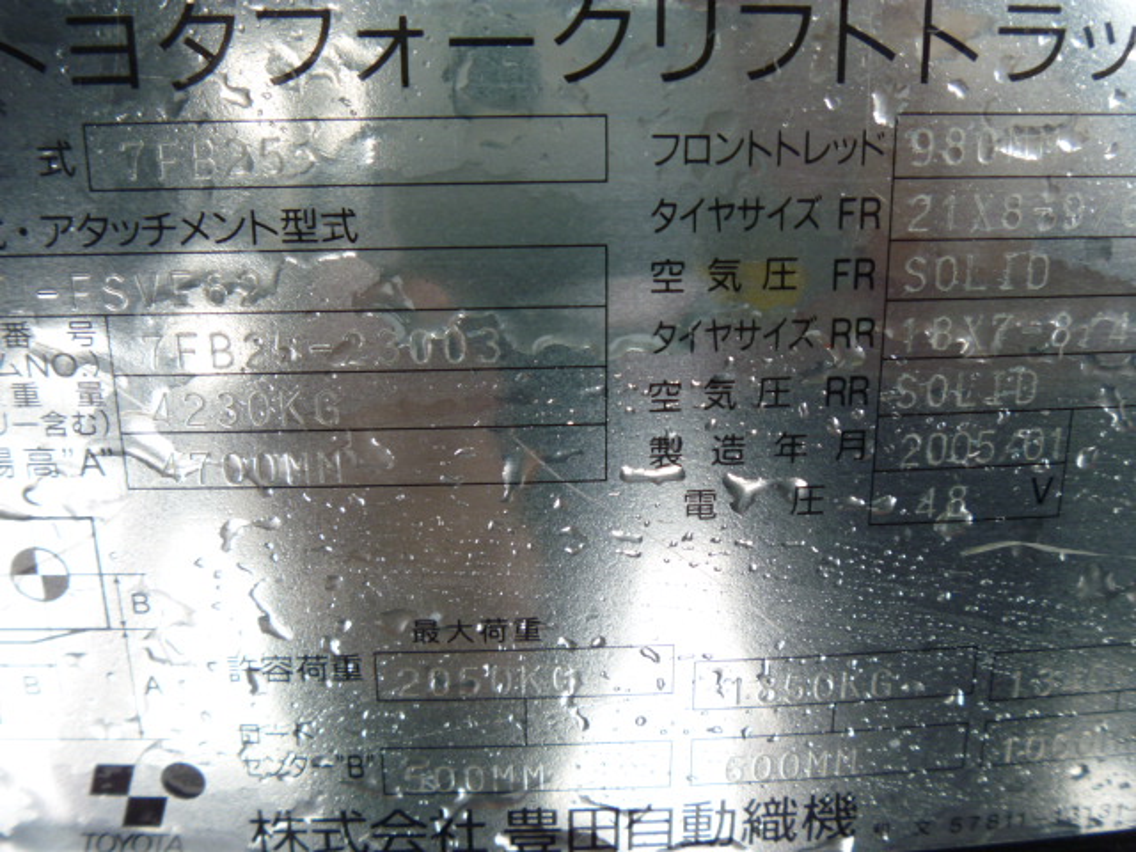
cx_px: 568
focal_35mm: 35
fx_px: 1149
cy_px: 426
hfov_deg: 52.6
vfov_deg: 40.7
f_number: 3.5
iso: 100
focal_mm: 6.3
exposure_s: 1/30
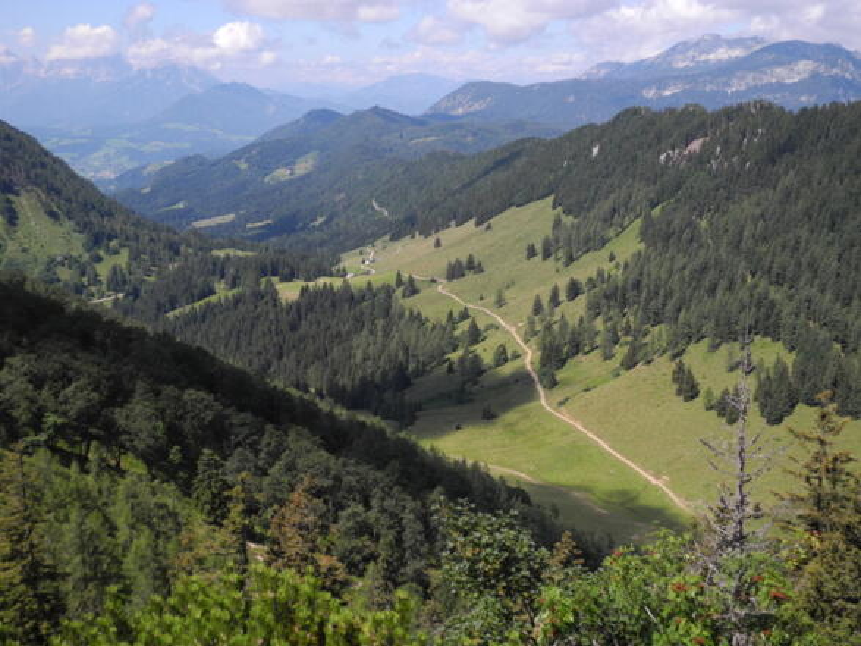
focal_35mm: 45
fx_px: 1119
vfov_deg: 32.2
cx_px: 430
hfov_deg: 42.1
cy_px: 323
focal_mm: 9.7
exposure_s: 1/916
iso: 100
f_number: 3.2
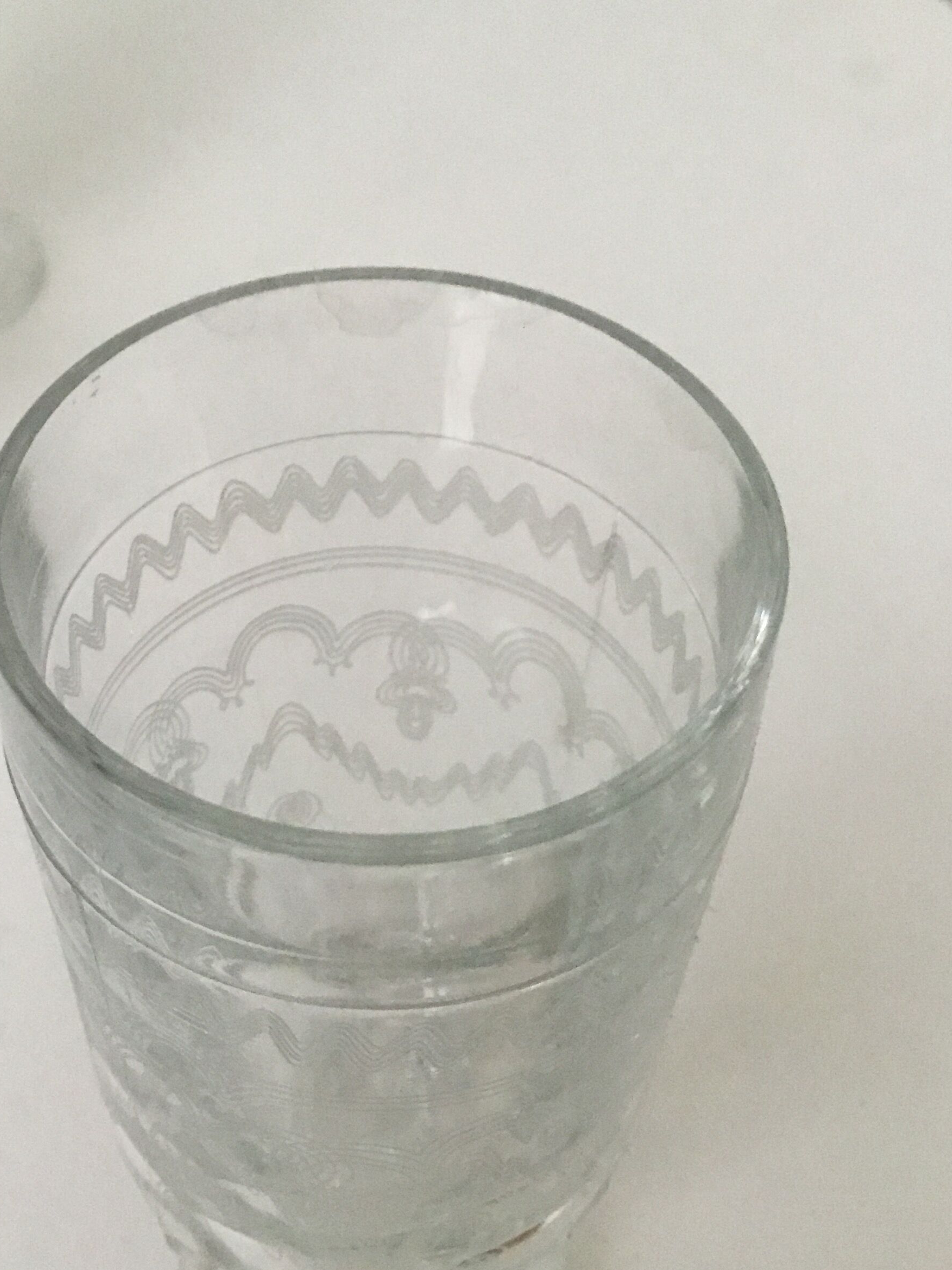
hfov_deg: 33.5
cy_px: 768
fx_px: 1577
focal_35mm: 43
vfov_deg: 43.6
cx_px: 370
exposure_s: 1/25
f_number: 2.4
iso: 200
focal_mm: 3.3
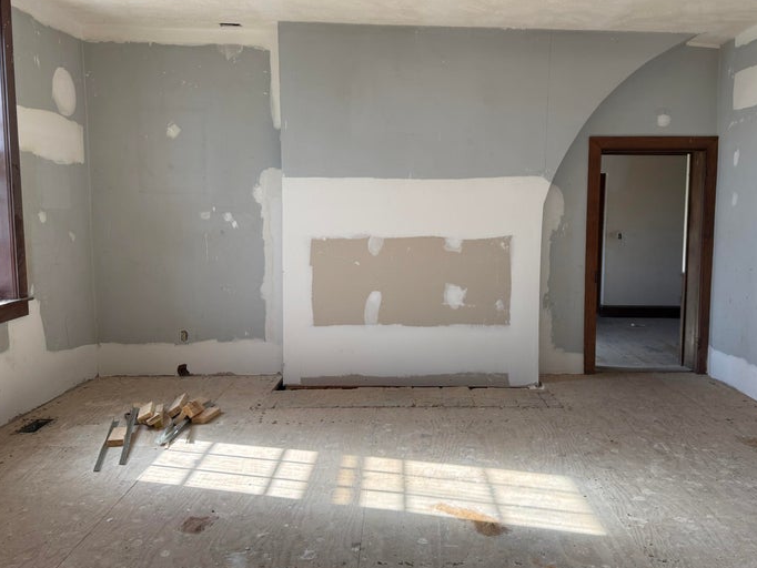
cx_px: 443
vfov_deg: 46.8
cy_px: 274
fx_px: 656
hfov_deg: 59.6
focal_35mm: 30
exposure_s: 1/358
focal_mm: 6.76
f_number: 1.78
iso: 100
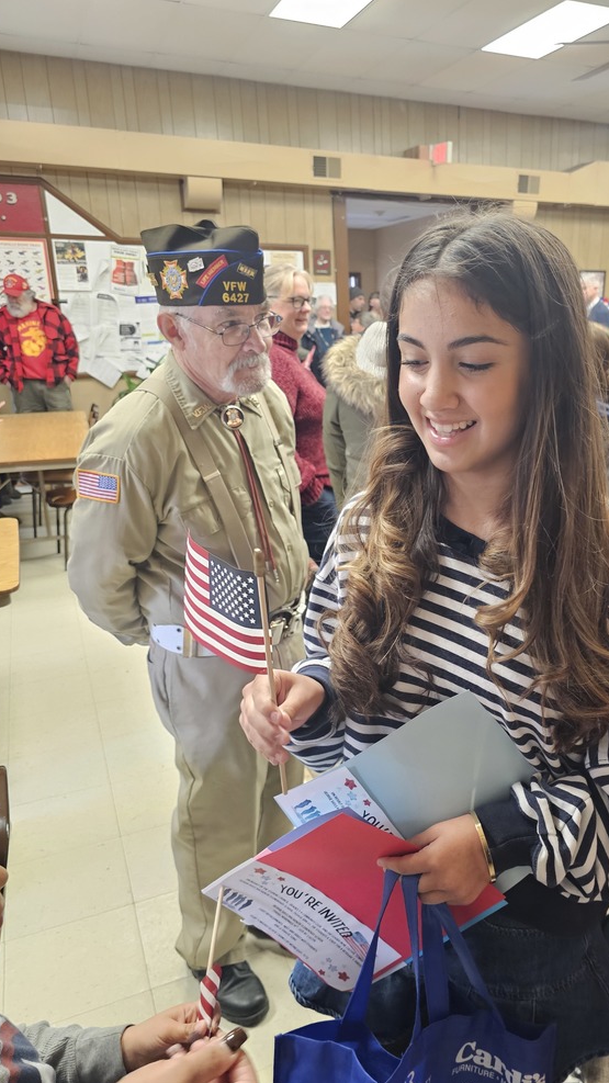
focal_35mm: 26
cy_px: 553
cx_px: 405
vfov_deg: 71.9
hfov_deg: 43.8
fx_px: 747
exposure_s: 1/60
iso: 800
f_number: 1.7
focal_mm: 6.3
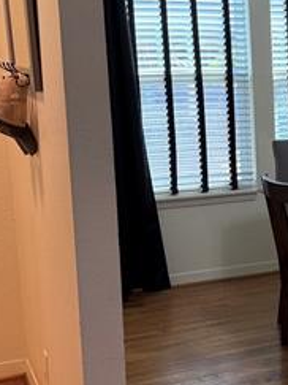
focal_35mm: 76
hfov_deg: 17.9
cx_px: 396
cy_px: 220
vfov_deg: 25.6
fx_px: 844
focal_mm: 6.76
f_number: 1.78
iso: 160
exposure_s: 1/147
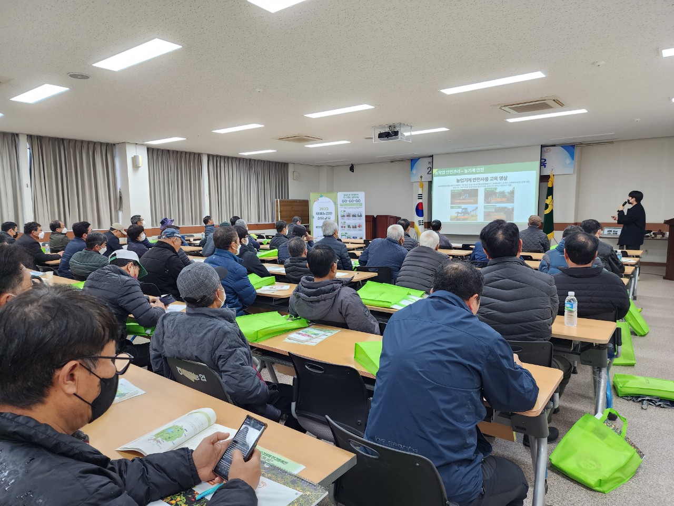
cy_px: 253
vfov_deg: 58.9
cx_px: 337
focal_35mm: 23
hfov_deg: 73.9
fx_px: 448
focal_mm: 6.4
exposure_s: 1/120
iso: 320
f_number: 1.8
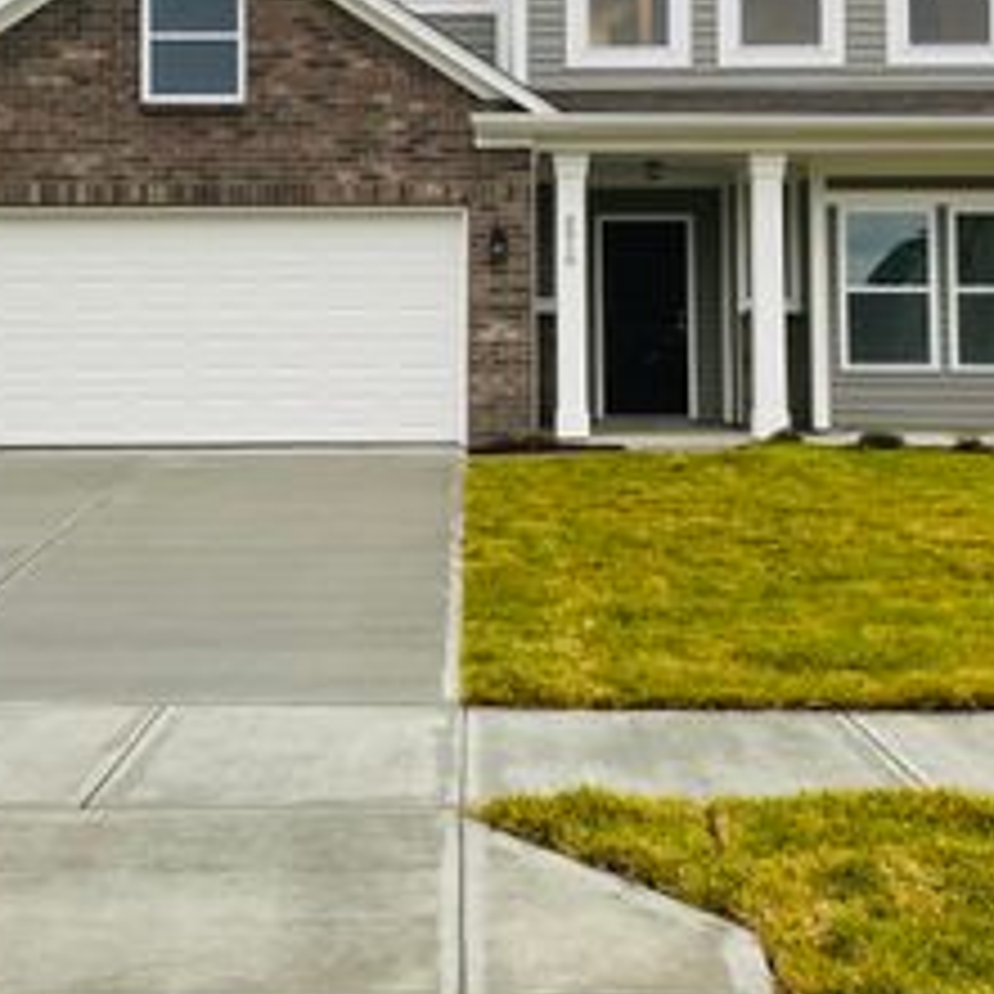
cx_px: 481
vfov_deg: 32.1
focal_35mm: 52
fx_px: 1689
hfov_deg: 32.8
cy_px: 236
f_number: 1.8
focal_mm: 4.25
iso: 32
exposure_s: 1/133
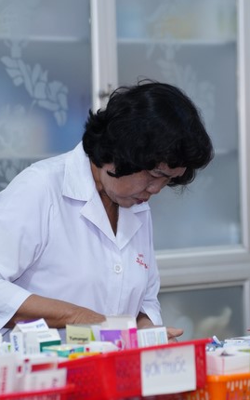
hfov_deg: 5.7
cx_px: 121
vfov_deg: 9.1
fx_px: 2517
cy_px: 200
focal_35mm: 231
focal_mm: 150
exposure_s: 1/100
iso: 1250
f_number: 3.5
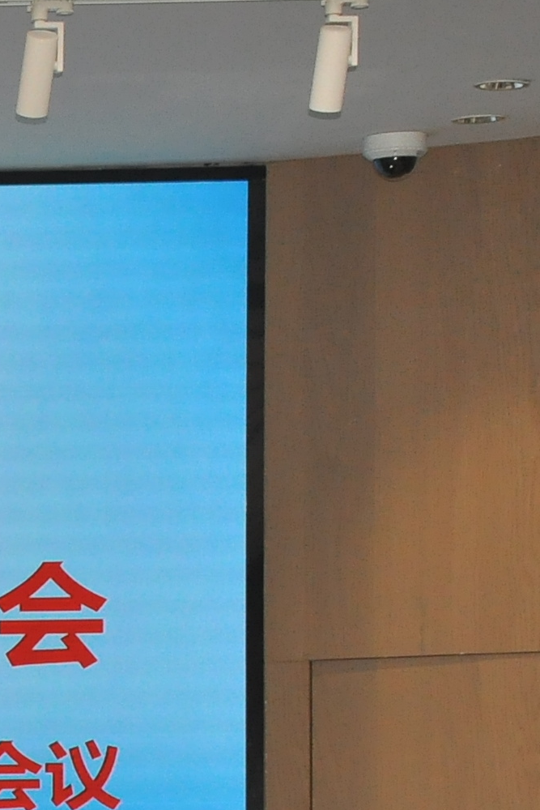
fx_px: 5780
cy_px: 982
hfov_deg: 5.2
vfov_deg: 7.9
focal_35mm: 257
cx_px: -833
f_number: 8
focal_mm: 40
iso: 800
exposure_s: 1/200
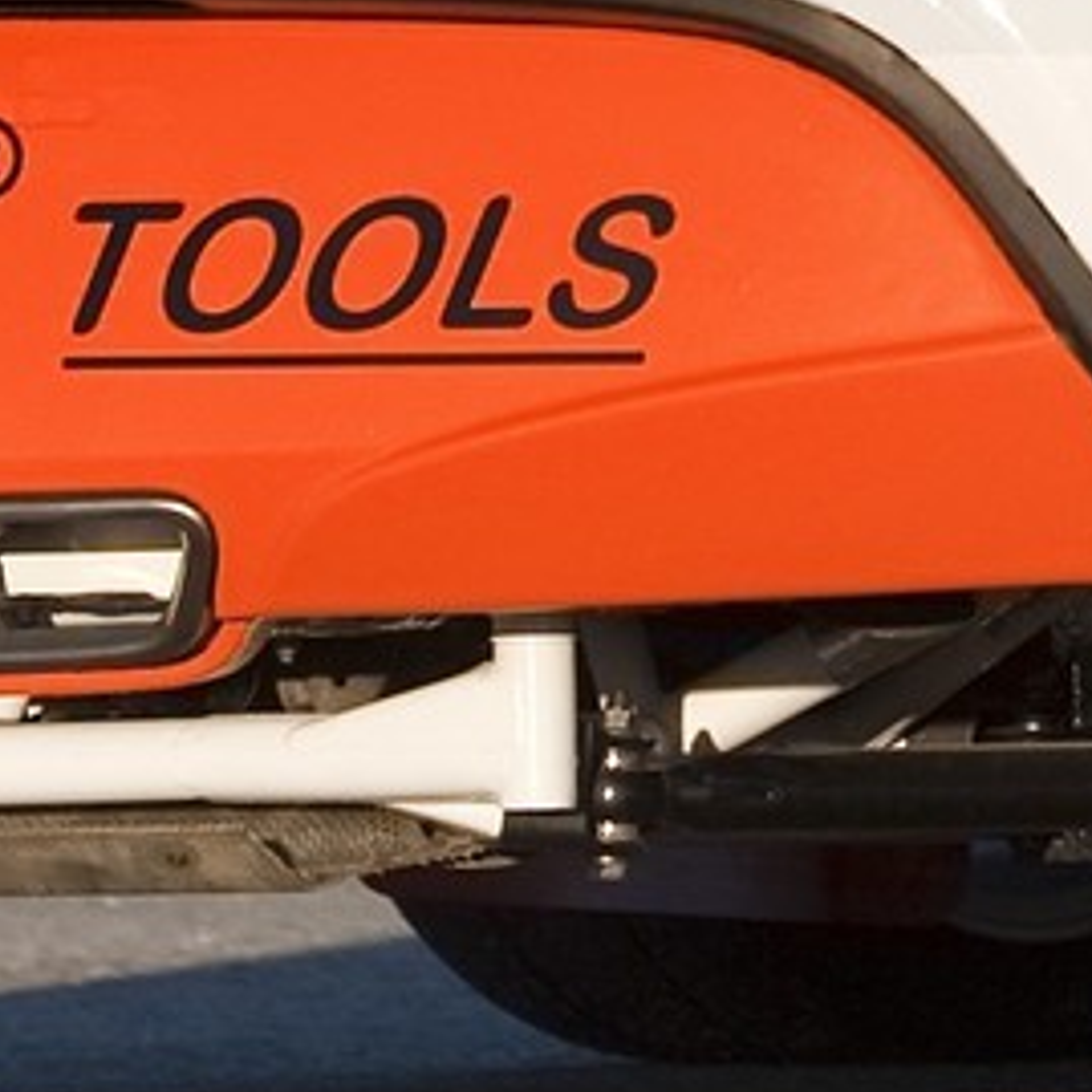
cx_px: 2363
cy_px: -1746
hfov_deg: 1.7
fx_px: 36654
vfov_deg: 1.7
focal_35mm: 1027
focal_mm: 130
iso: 200
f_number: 5
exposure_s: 1/400
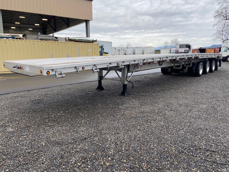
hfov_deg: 67.3
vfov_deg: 53.1
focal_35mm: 26
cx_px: 114
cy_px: 86
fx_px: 172
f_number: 1.8
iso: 32
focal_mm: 4.25
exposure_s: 1/221
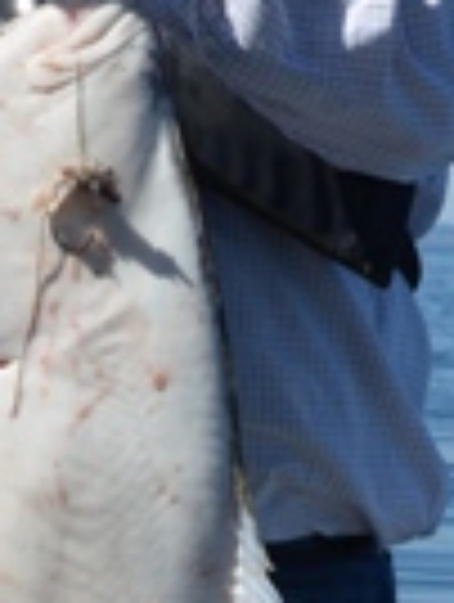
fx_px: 3474
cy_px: 441
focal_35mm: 199
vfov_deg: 9.9
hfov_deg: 7.5
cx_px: 121
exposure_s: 1/320
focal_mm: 29
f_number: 9
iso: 100
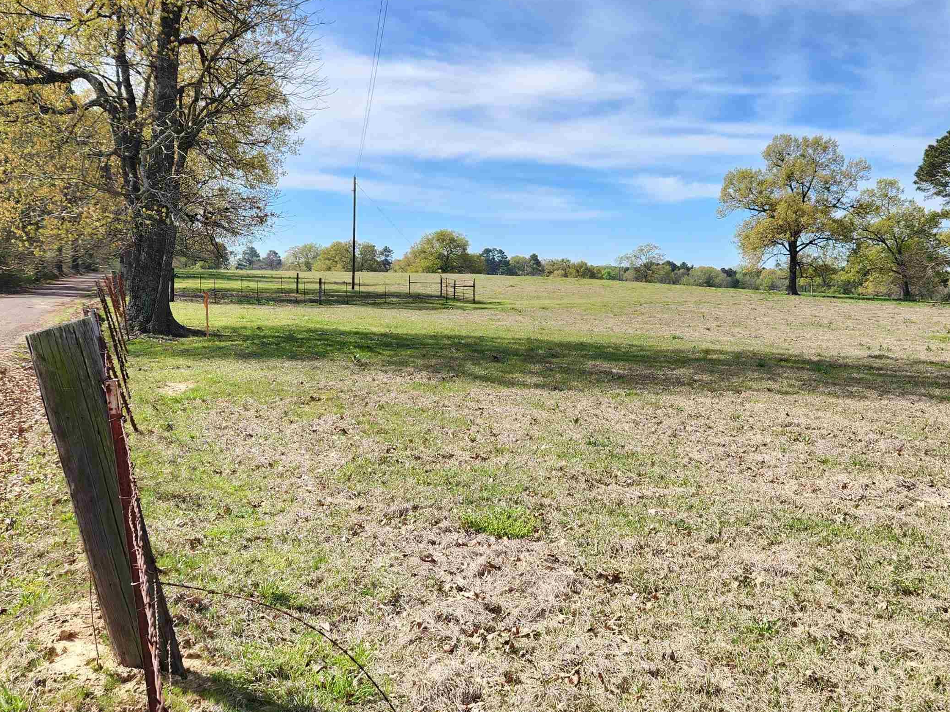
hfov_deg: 53.4
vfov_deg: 41.8
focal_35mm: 34
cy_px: 338
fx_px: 933
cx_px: 589
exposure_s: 1/563
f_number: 1.8
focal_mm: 5.4
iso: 20
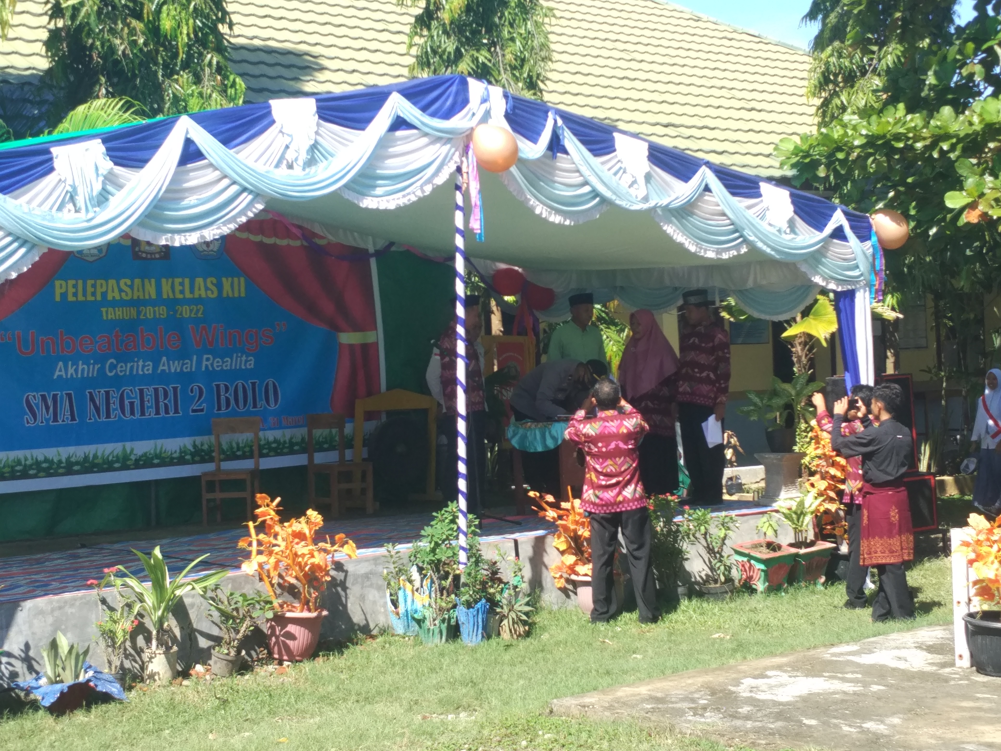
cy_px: 376
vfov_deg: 46.8
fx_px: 868
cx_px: 500
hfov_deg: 60.0
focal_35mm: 30
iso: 100
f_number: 2
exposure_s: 1/544
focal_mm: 4.12
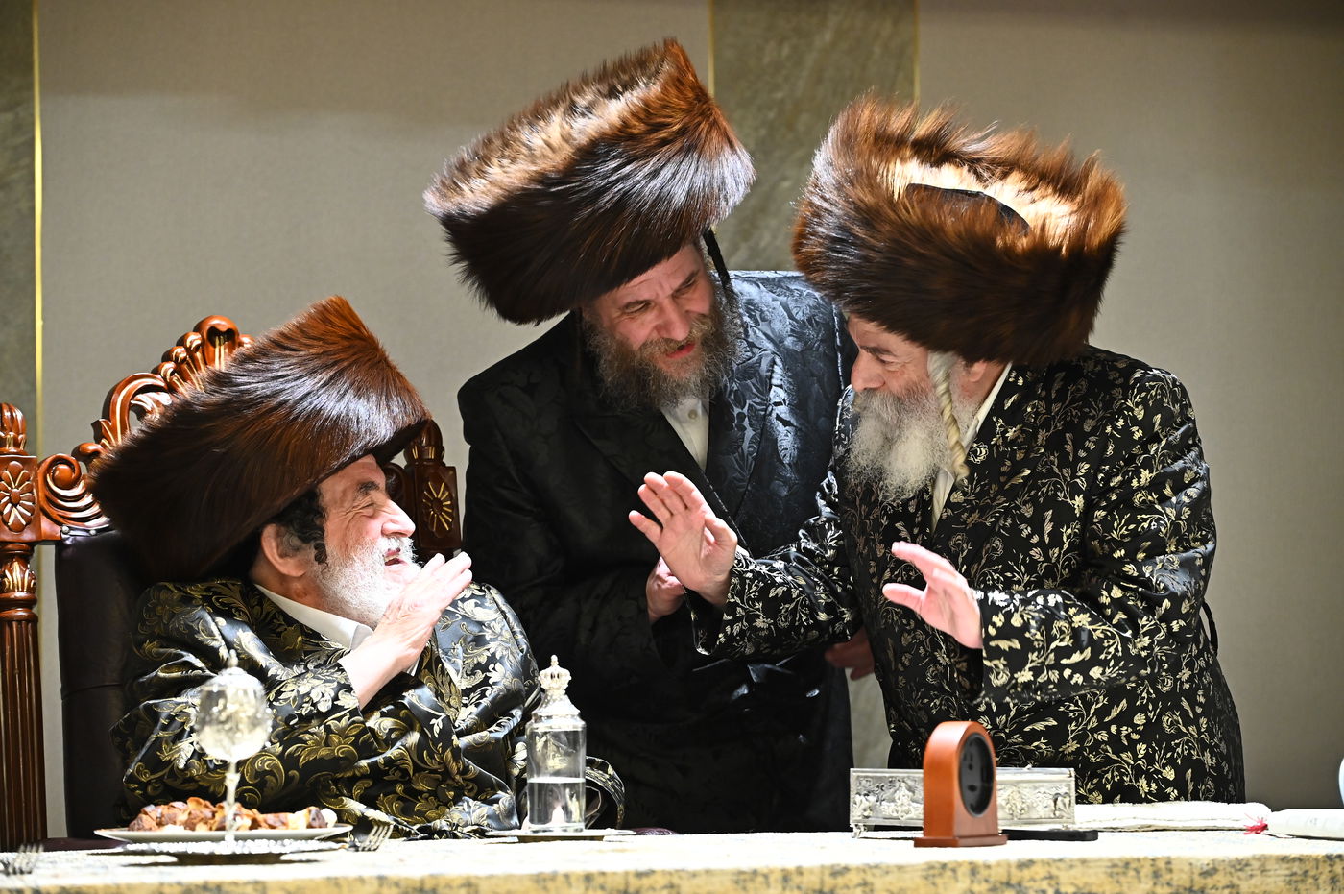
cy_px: 447
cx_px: 672
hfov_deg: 15.8
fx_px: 4849
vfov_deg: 10.5
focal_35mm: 130
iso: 3200
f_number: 5.6
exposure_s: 1/200
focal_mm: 130
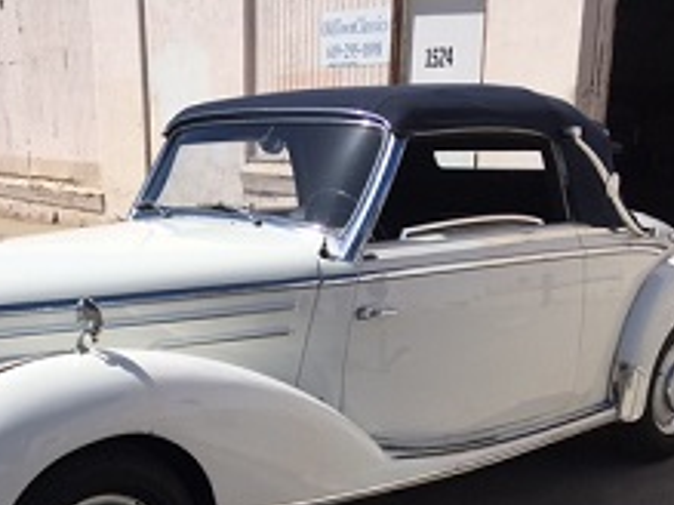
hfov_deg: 35.9
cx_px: 243
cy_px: 459
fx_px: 1031
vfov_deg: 26.5
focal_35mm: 53
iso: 25
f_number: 2.2
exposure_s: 1/2747
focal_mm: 4.15
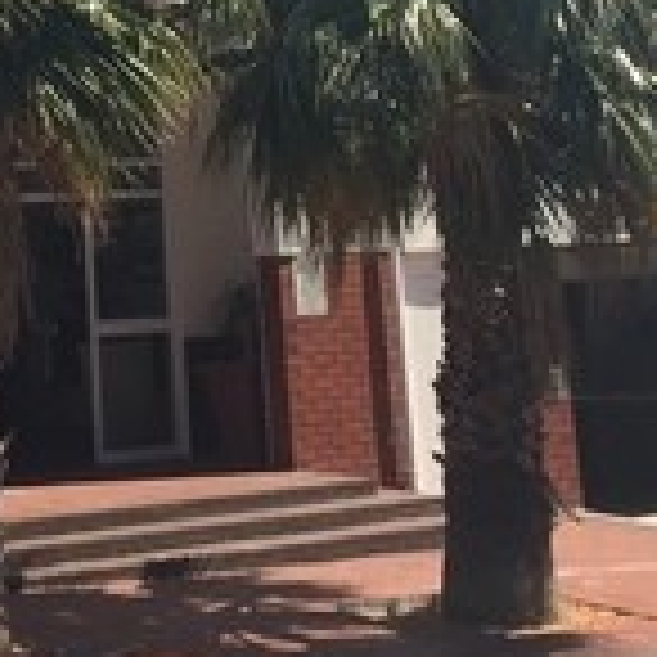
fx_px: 1890
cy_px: -133
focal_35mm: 88
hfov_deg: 19.2
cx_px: 18
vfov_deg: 18.7
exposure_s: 1/2326
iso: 32
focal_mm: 4.15
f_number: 2.2
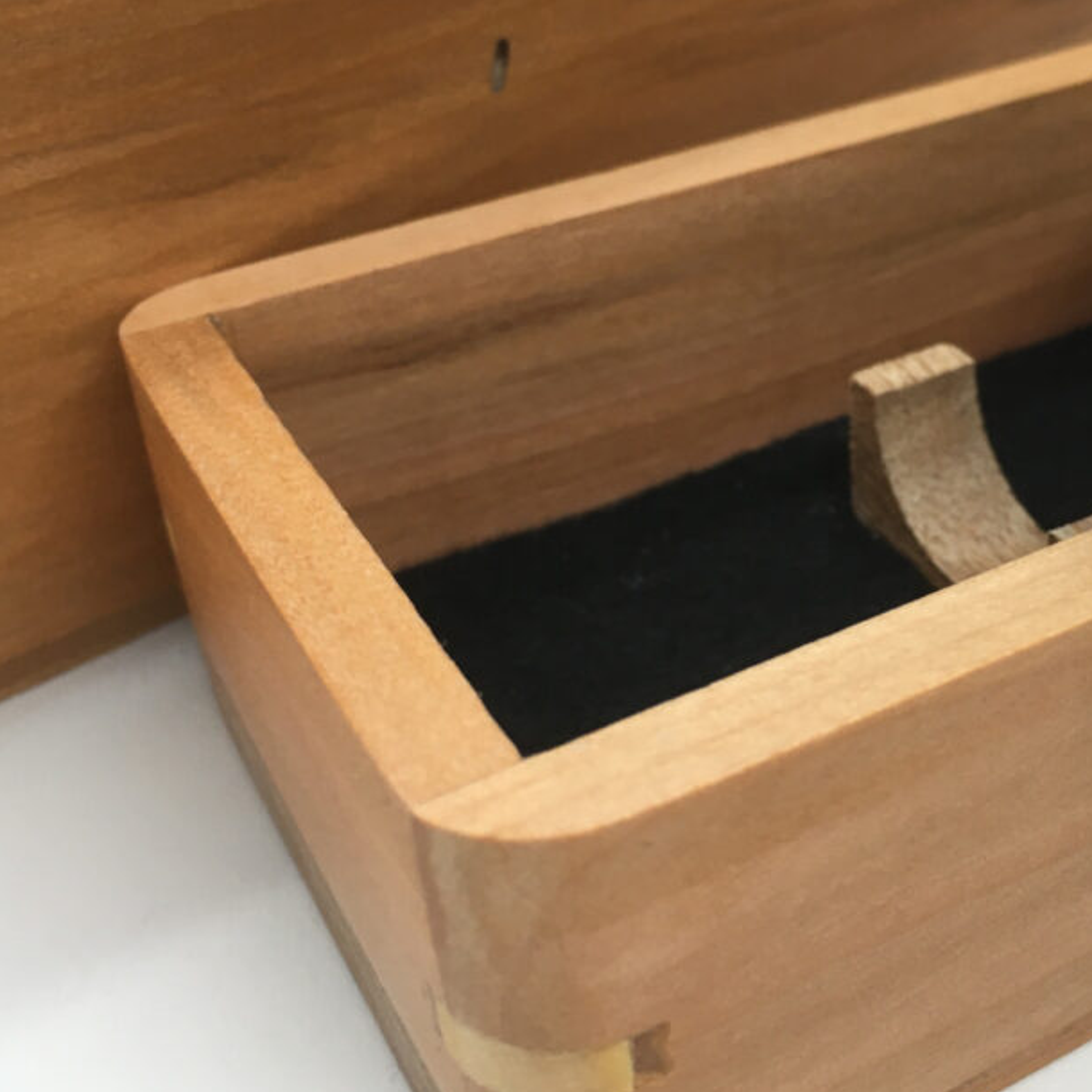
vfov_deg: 35.2
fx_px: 1713
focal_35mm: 48
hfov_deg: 34.7
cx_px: 803
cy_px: 419
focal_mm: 4.15
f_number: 2.2
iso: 25
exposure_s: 1/33
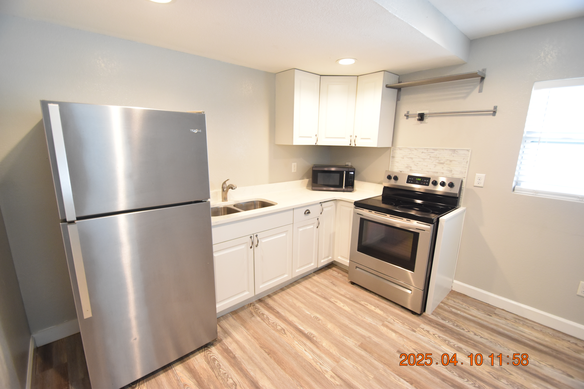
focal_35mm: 15
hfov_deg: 100.4
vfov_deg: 77.3
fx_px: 243
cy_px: 194
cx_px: 292
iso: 1400
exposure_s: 1/60
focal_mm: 10
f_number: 3.5
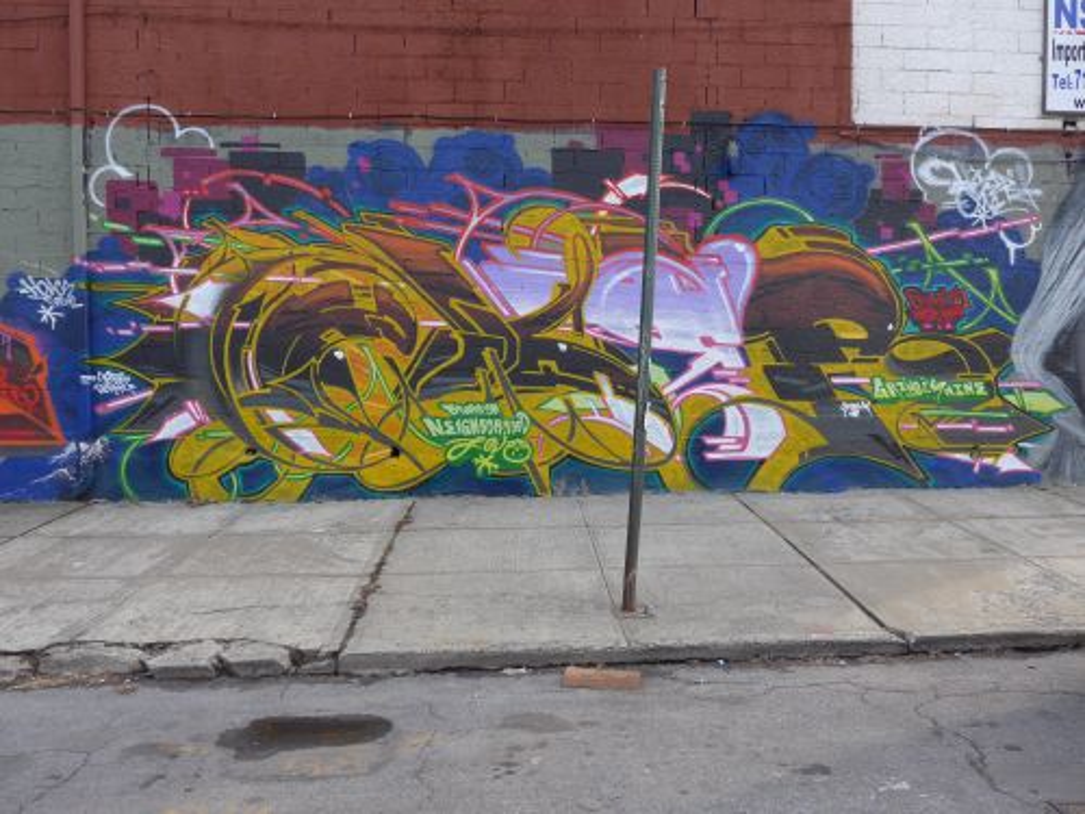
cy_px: 407
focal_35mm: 29
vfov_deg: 48.2
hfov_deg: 61.7
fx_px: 909
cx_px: 542
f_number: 2.8
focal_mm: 6
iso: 80
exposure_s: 1/200
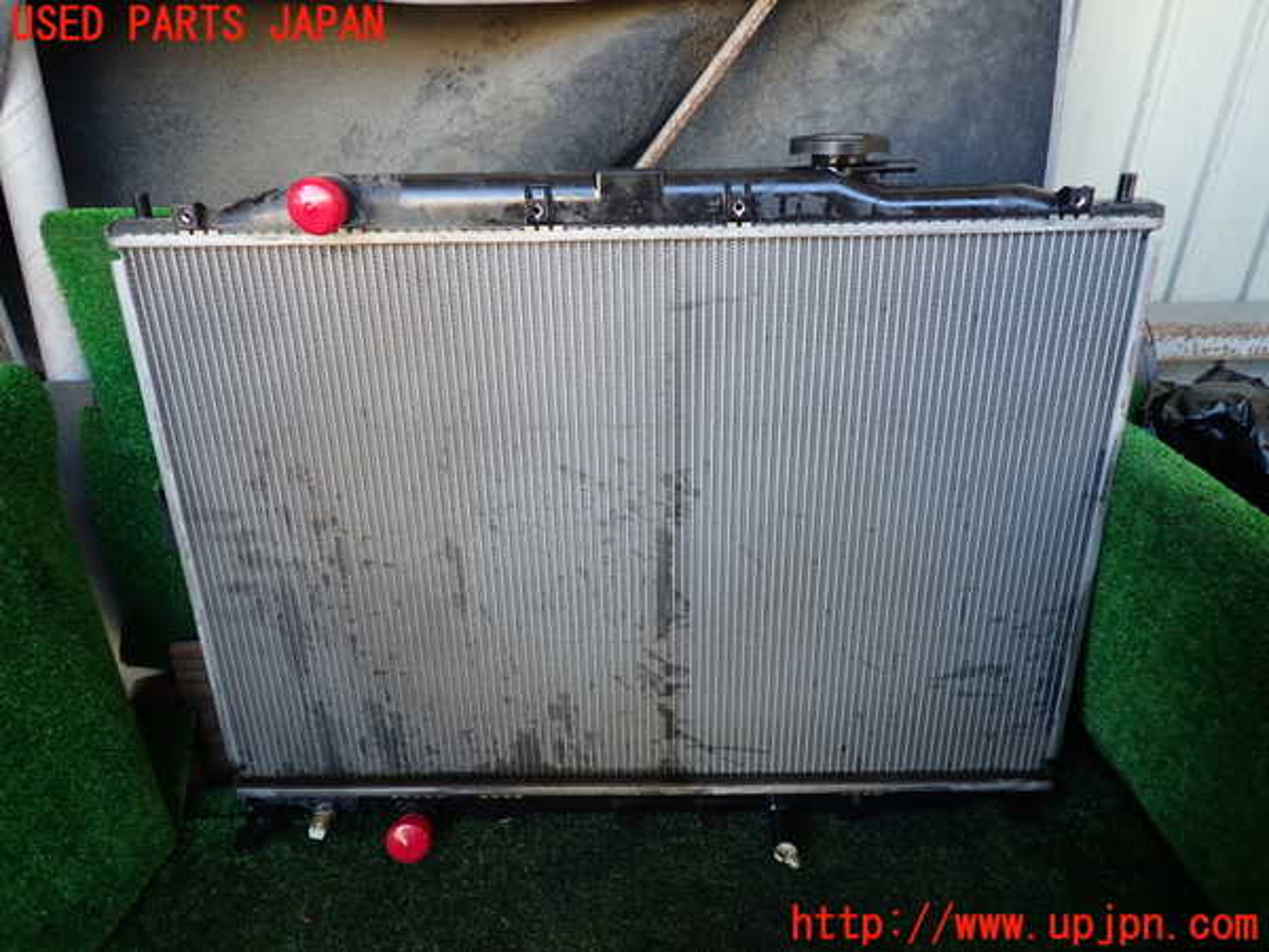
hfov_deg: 69.4
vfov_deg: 54.9
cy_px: 476
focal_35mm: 25
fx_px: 916
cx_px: 634
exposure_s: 1/60
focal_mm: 4.5
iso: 160
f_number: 2
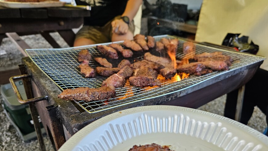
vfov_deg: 44.1
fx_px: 185
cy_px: 93
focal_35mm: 26
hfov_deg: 71.9
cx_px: 138
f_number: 1.7
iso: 200
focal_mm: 6.3
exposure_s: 1/207
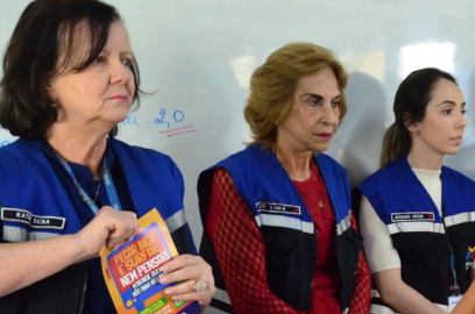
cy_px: 276
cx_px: 478
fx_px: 1395
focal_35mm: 106
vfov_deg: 12.8
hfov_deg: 18.8
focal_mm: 28
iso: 2500
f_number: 5.6
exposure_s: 1/100
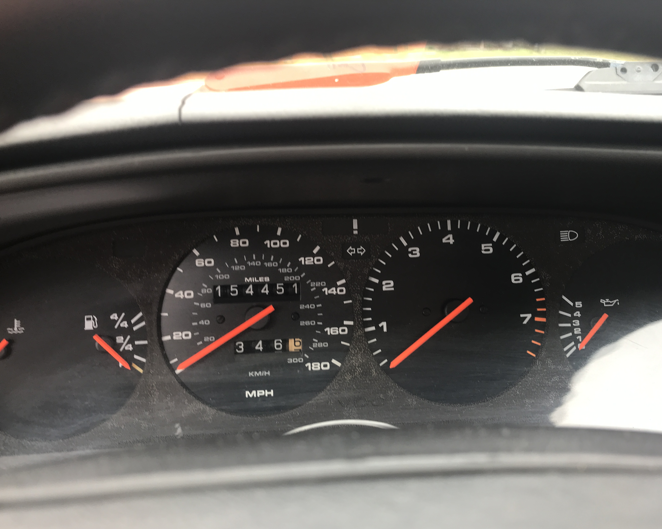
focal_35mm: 30
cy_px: 271
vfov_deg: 48.5
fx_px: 588
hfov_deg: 58.7
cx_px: 354
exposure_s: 1/60
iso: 25
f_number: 1.8
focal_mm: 3.99
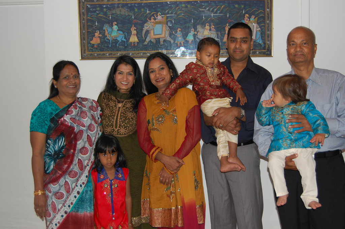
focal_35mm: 42
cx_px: 172
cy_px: 114
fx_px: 402
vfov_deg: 31.8
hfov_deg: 46.4
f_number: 4.2
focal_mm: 28
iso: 400
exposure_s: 1/60
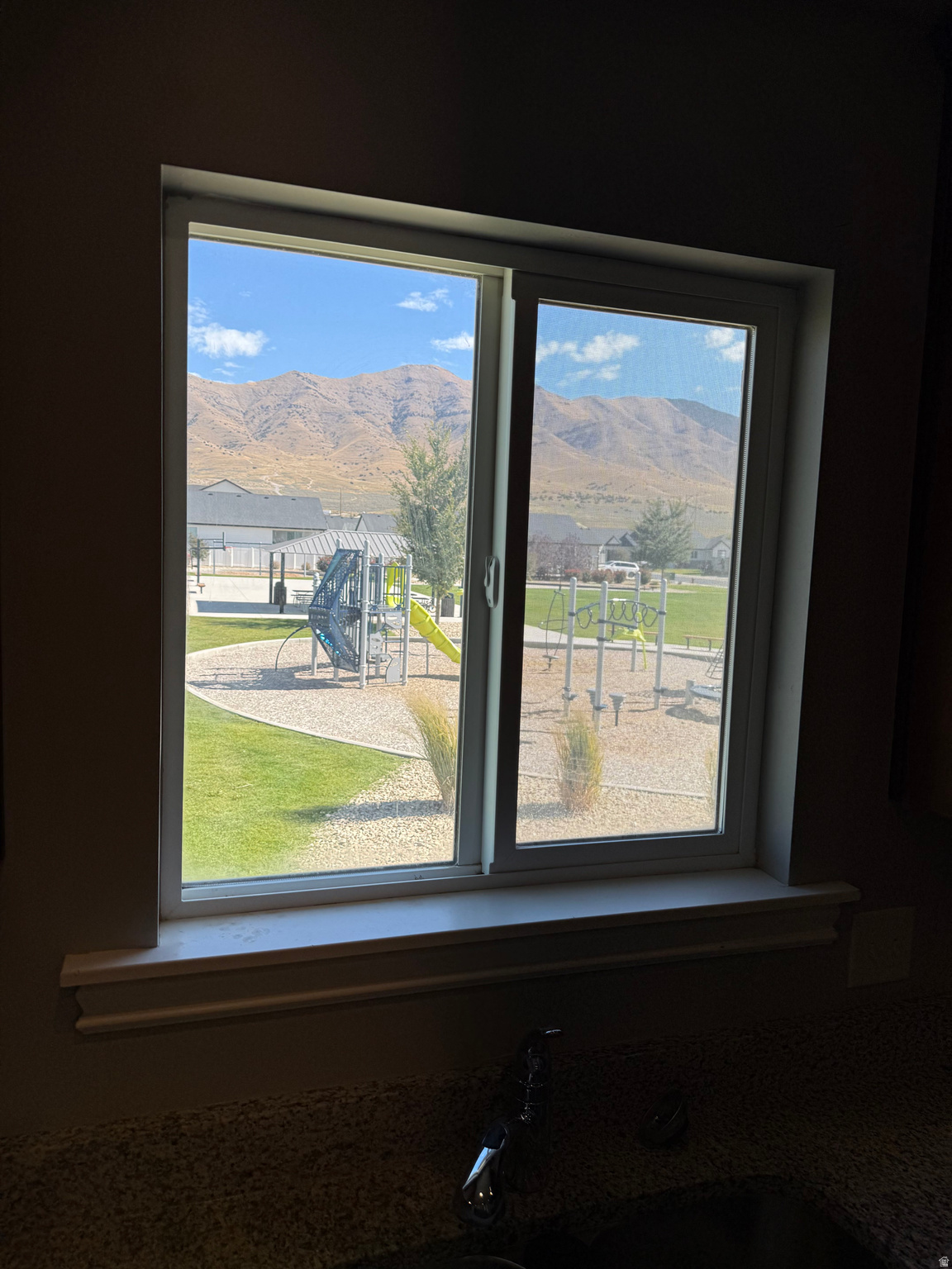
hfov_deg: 56.8
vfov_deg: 71.6
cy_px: 634
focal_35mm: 24
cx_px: 476
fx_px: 880
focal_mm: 6.76
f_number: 1.78
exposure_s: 1/1618
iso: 80
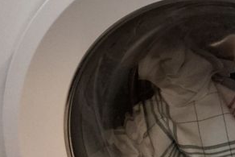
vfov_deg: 23.6
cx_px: 242
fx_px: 372
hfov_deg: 31.9
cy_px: 39
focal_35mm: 57
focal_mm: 1.64
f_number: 2.2
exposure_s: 1/33
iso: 250
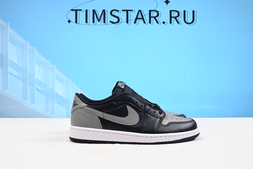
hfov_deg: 49.5
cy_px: 84
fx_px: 274
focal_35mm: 39
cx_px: 126
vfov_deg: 34.2
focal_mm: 39
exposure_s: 1/2
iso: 100
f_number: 16
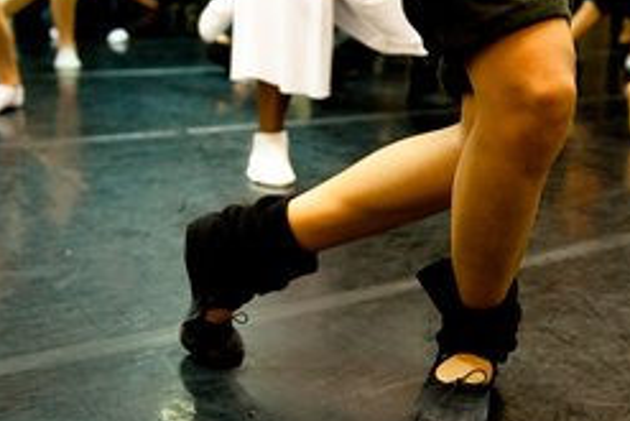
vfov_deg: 24.4
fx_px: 963
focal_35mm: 55
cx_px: 394
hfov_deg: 36.0
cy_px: 119
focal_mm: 32
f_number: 2.8
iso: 1600
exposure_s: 1/100
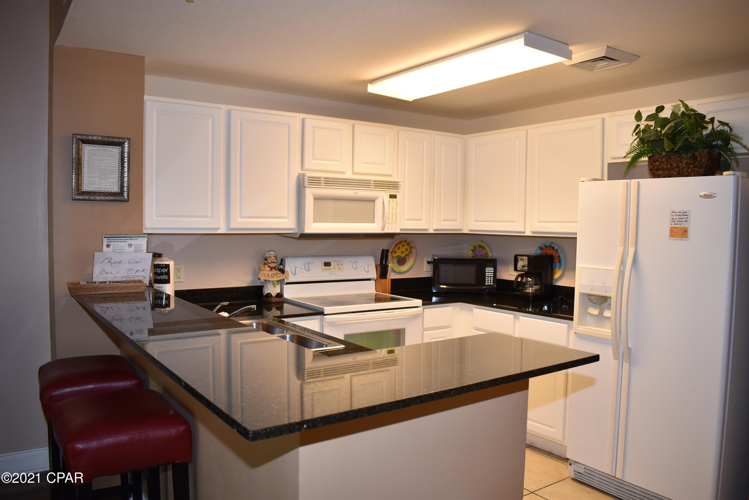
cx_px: 374
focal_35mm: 27
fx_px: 562
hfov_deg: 67.4
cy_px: 250
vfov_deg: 47.9
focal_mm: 18
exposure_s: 1/60
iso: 180
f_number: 4.5
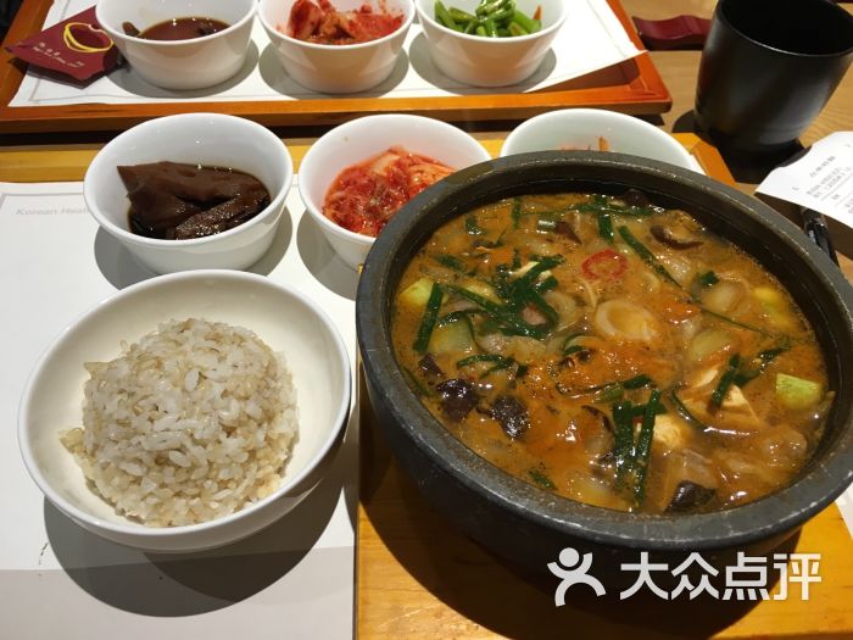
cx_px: 426
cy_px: 320
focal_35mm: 29
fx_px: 715
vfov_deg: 48.2
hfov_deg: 61.7
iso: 100
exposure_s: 1/33
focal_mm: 4.15
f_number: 2.2
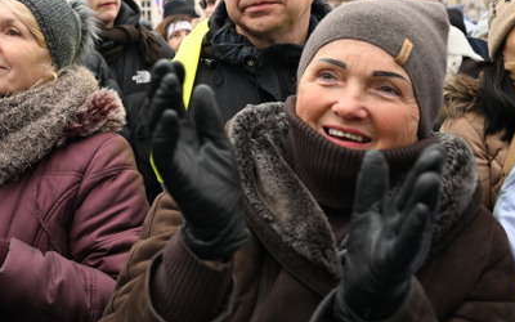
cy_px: 84
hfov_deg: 37.9
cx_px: 125
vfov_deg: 24.7
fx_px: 728
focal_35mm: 52
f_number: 4.5
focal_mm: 29.5
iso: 1000
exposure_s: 1/320
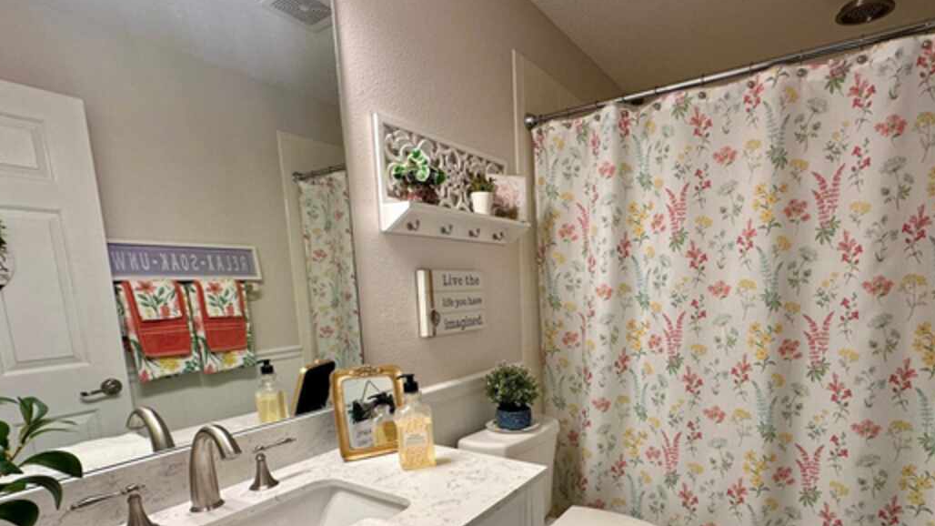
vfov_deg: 56.8
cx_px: 538
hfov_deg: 88.9
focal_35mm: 19
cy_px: 359
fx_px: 471
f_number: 2.2
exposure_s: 1/120
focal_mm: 2.22
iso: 160
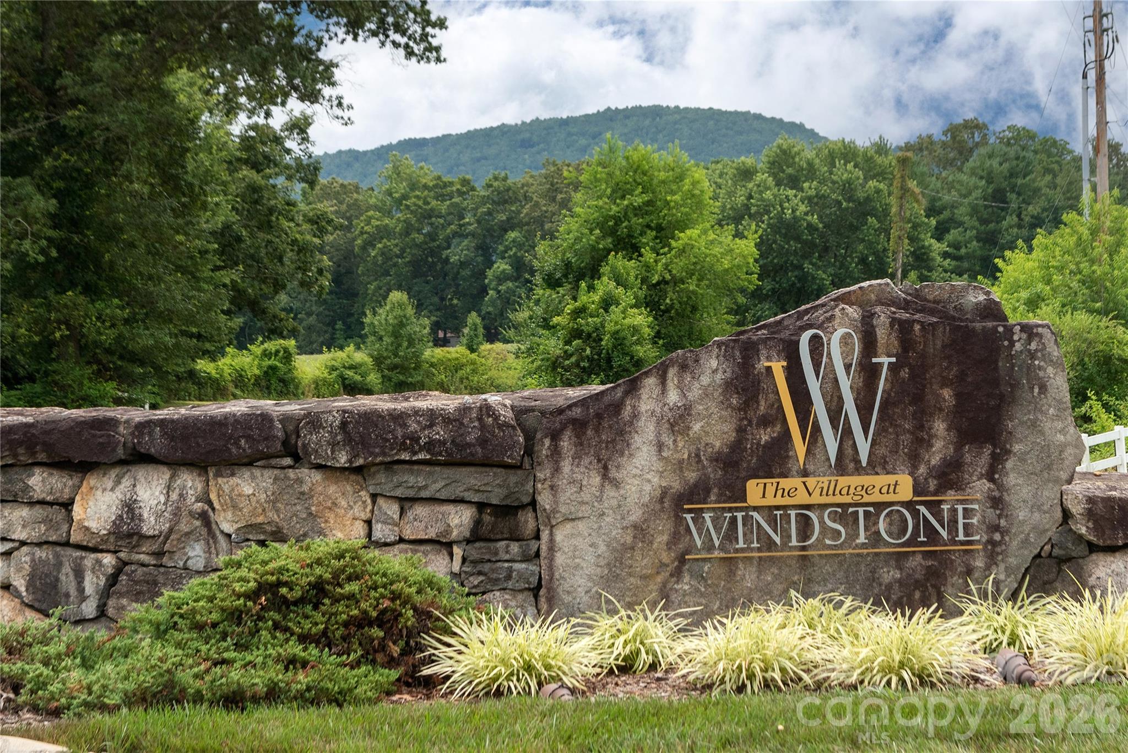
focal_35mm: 52
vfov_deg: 26.0
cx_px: 564
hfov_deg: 38.2
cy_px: 376
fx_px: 1629
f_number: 7.1
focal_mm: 52
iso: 250
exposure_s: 1/1000
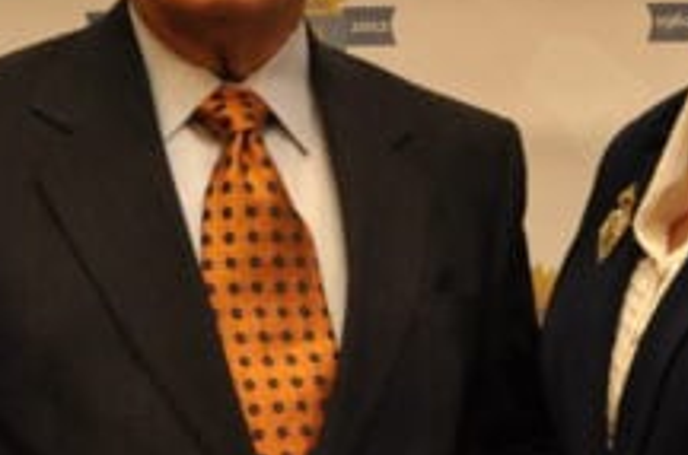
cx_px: 532
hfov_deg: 16.0
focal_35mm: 128
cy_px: 372
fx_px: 2441
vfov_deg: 10.6
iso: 800
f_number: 4
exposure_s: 1/60
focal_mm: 18
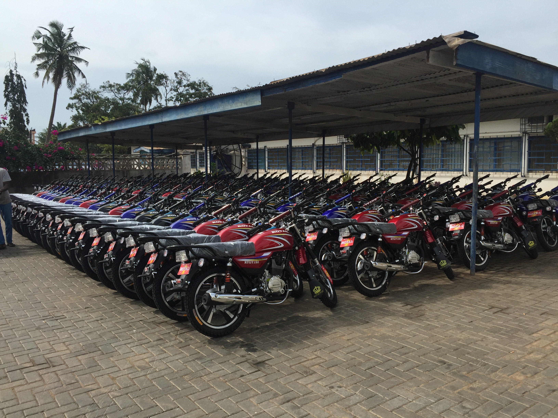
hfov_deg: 61.7
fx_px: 467
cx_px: 279
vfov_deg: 48.2
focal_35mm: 29
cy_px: 209
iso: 32
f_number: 2.2
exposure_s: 1/1647
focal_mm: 4.15
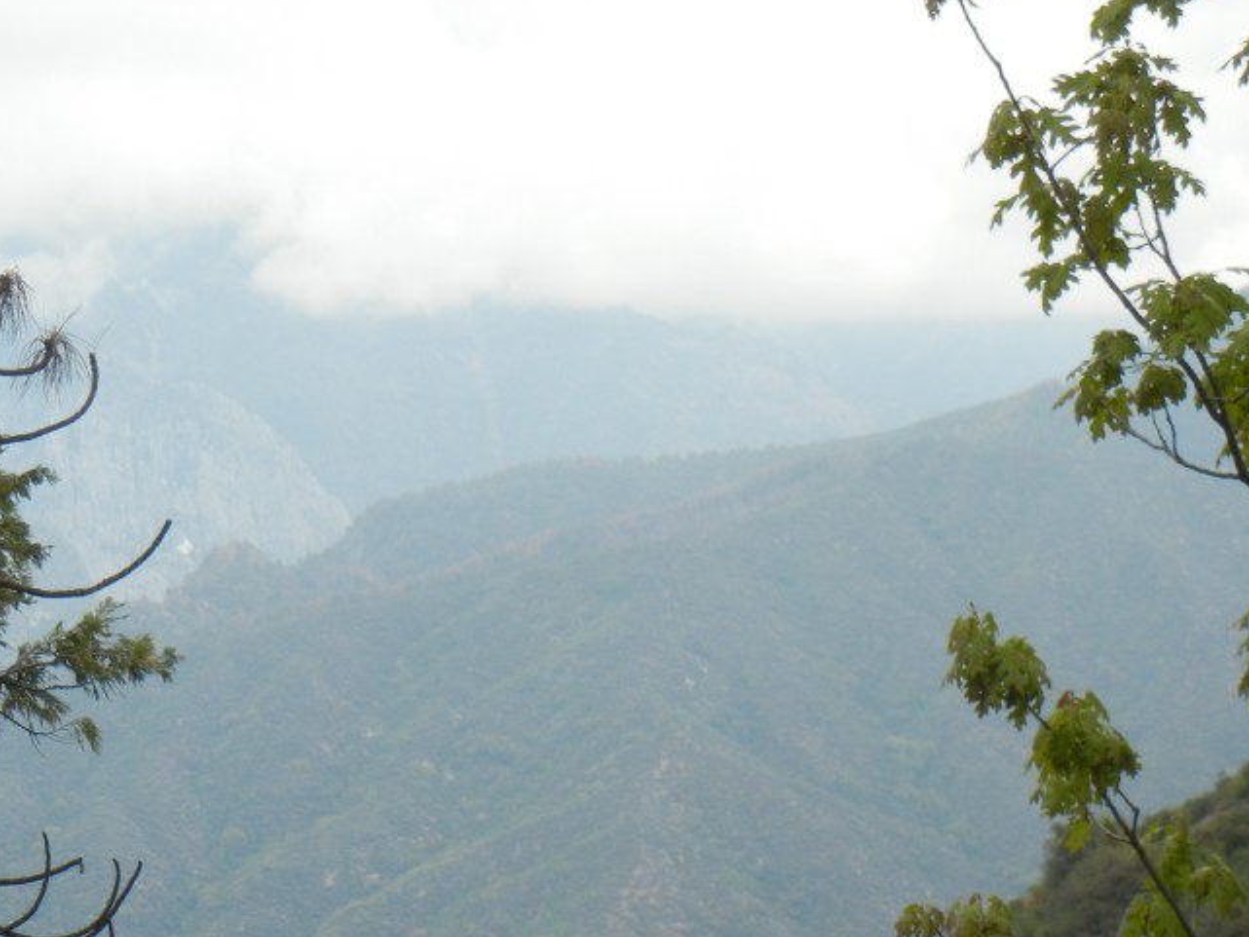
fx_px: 5882
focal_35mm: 163
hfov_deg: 12.1
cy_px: 567
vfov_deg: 9.1
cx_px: 522
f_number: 4.5
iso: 160
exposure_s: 1/485
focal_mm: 18.3
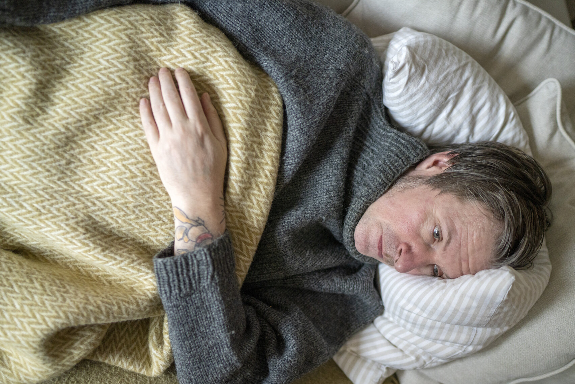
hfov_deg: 47.4
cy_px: 224
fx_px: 655
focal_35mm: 41
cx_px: 281
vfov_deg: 32.6
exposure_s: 1/800
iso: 1250
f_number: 1.4
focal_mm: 35
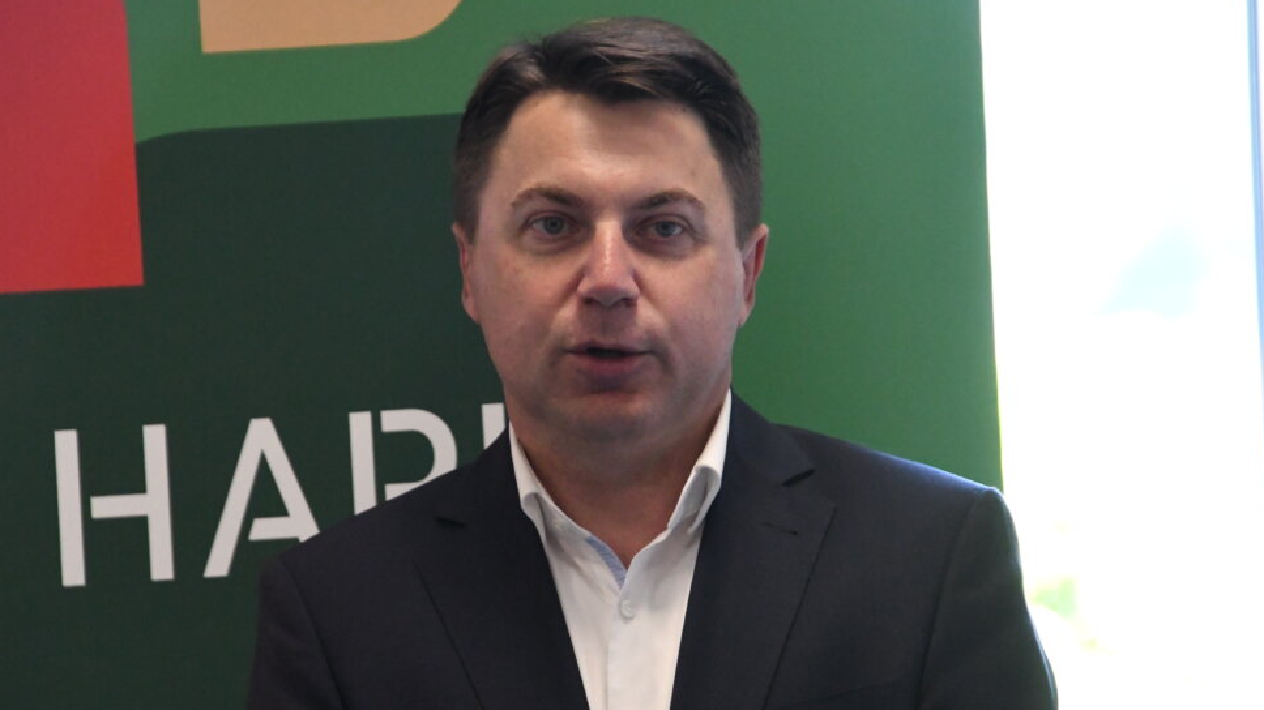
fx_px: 10287
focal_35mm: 307
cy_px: 350
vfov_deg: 4.0
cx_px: 599
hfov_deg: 7.0
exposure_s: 1/400
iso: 8000
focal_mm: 185
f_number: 5.6
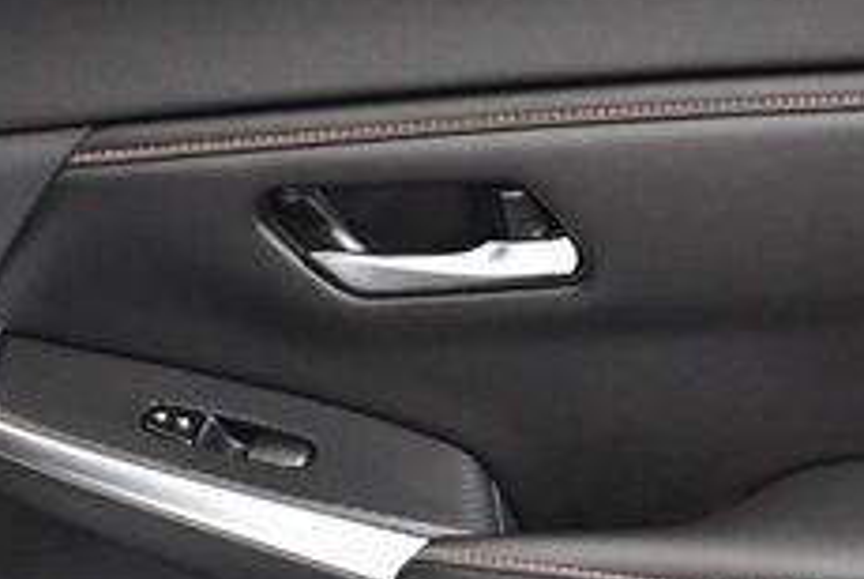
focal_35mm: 100
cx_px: 702
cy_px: 415
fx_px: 2403
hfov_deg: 20.1
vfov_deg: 13.7
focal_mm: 18
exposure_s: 1/100
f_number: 3.5
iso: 3200
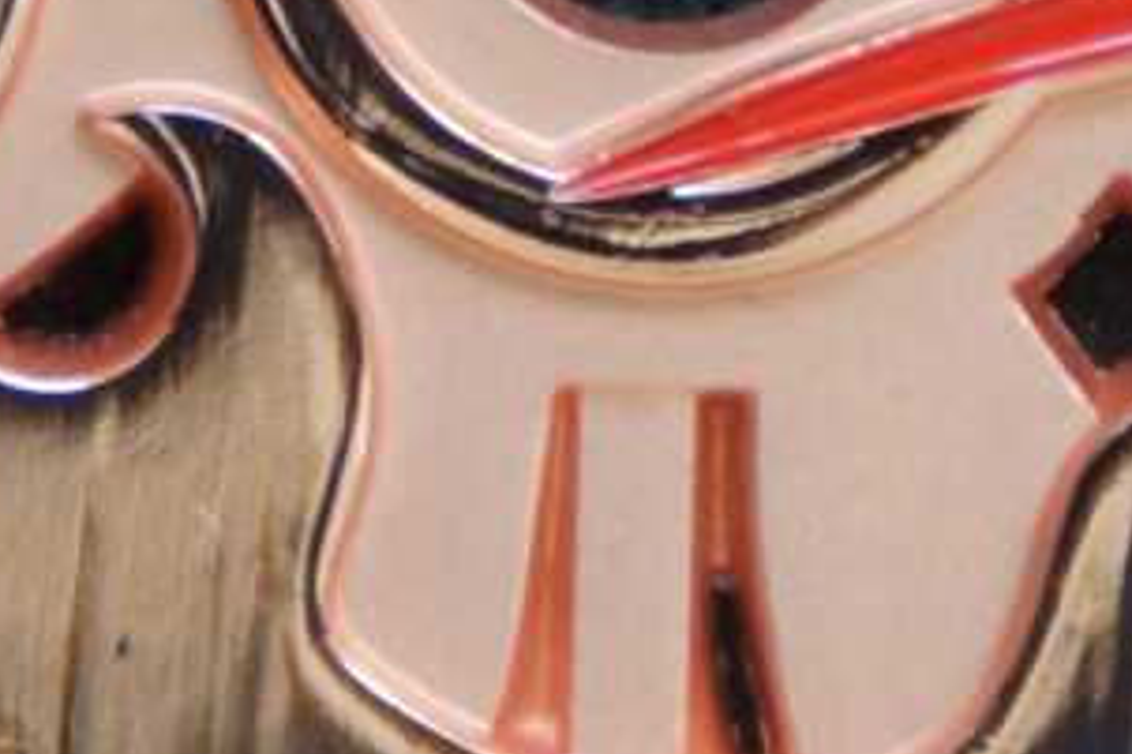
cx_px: 690
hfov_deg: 1.2
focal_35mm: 1791
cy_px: -116
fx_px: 56284
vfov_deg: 0.8
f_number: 6.3
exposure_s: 1/60
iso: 1600
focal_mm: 200
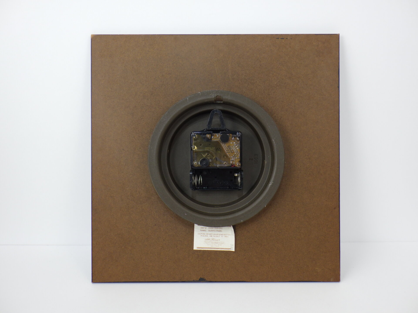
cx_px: 209
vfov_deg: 41.8
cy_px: 156
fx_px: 411
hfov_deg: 54.0
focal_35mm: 34
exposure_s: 1/40
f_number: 3.8
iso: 125
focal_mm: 6.1
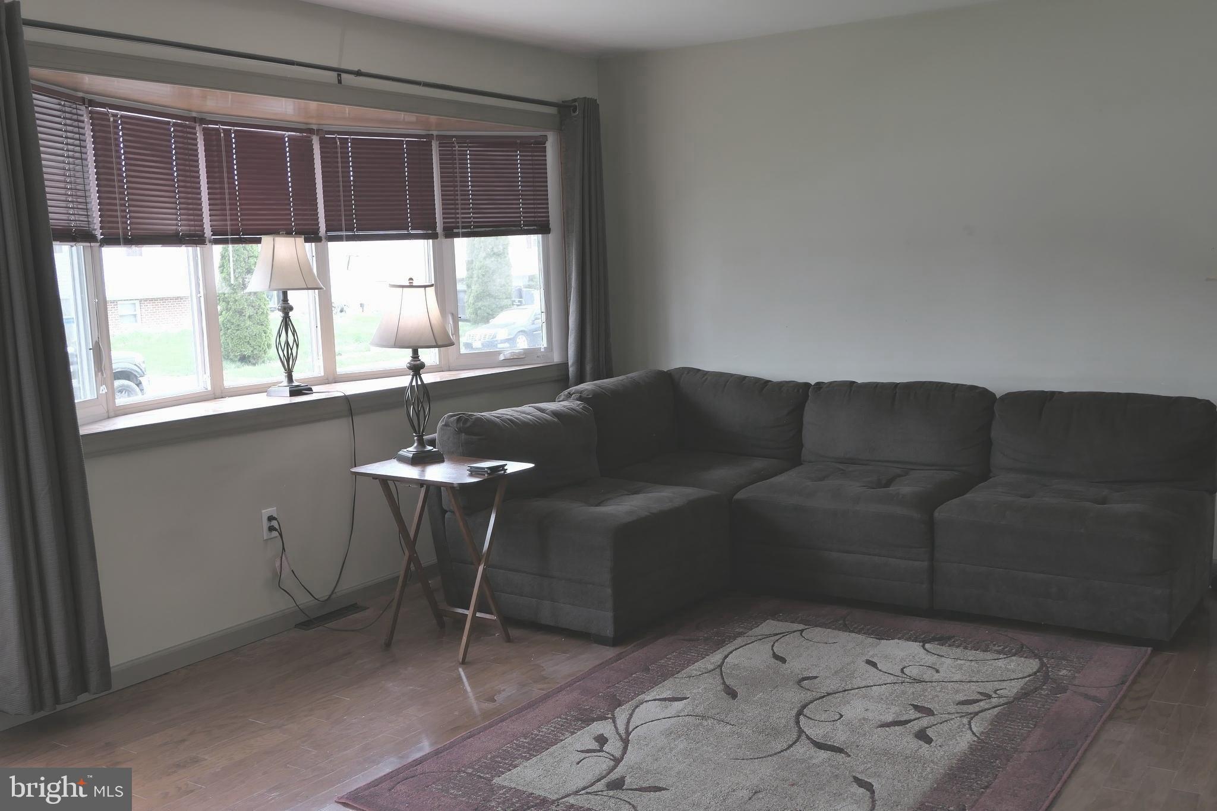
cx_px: 608
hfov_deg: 54.4
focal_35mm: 35
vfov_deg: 37.8
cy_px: 406
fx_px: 1183
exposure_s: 1/80
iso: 125
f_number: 2.8
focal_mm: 12.8
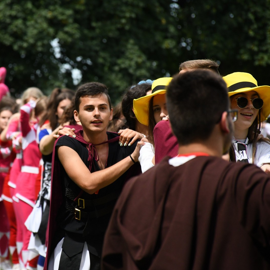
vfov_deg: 6.5
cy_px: 135
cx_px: 87
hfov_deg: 6.5
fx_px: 2374
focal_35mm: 269
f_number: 5.6
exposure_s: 1/3200
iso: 1250
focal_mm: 140
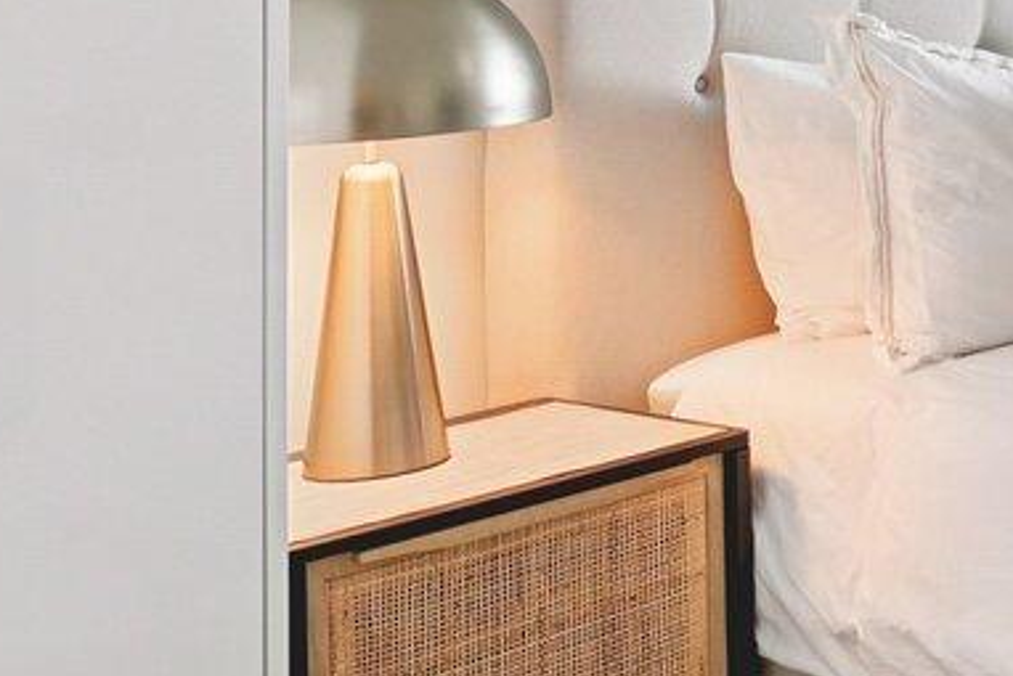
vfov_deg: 17.4
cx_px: 1870
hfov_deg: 19.4
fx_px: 2111
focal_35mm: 75
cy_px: -123
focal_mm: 14
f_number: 4.5
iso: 100
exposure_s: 1/80
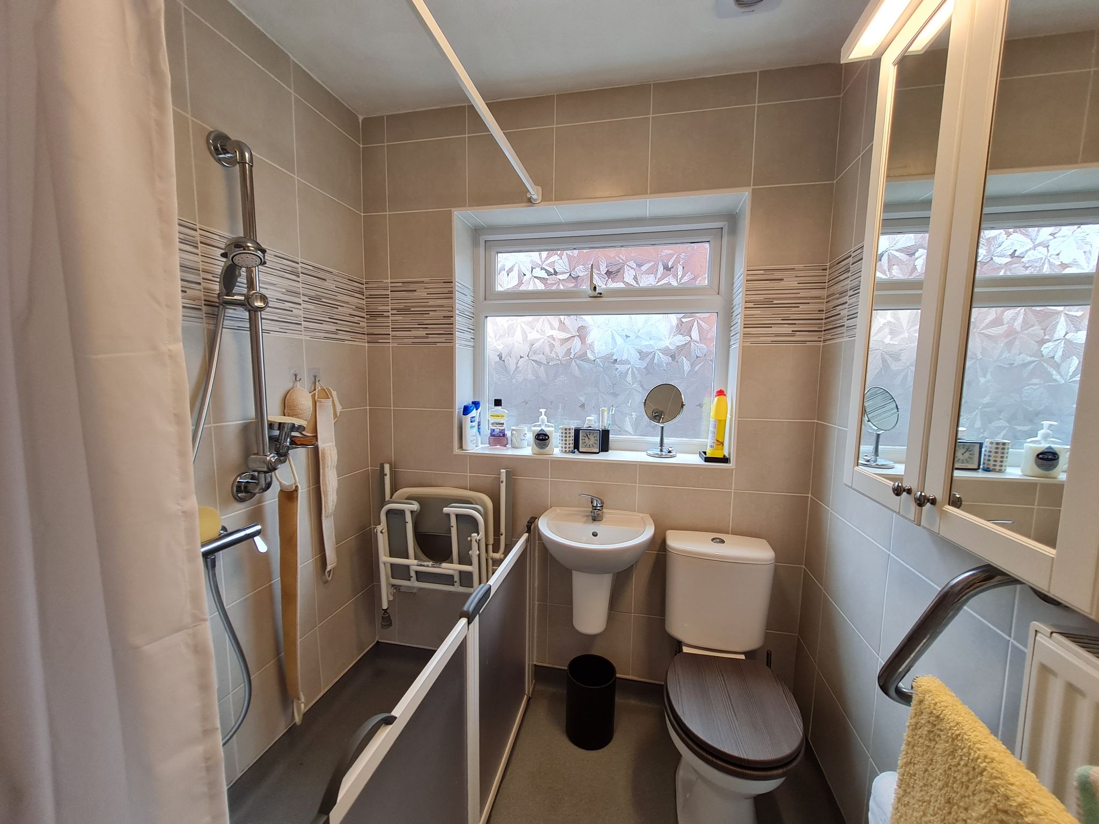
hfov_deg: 106.2
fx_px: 413
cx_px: 550
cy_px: 412
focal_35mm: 13
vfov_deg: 89.9
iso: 50
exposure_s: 1/50
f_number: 2.2
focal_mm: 1.74
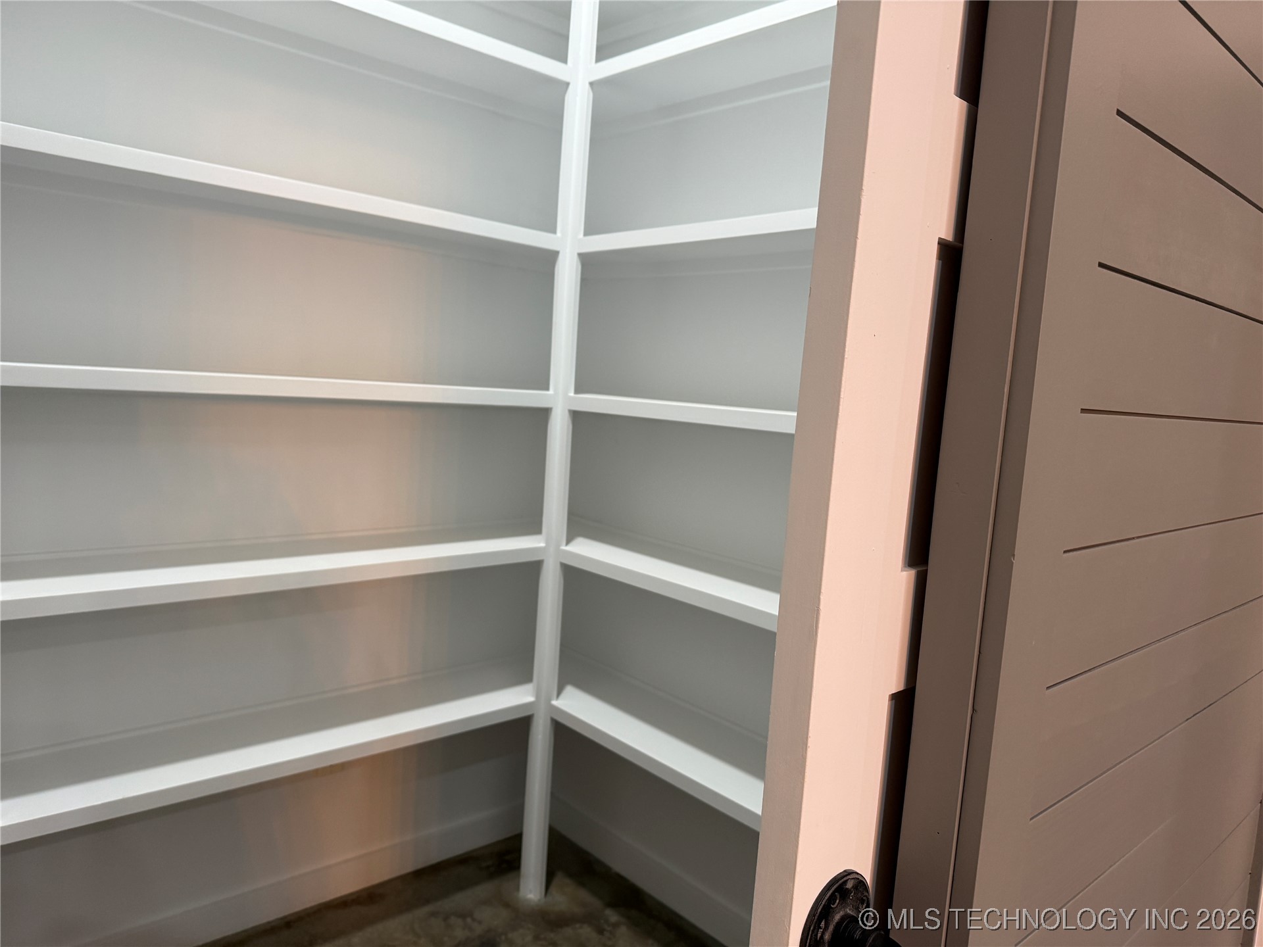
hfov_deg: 71.6
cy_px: 474
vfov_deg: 56.8
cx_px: 632
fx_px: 876
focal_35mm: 24
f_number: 1.78
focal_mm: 6.76
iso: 160
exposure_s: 1/60
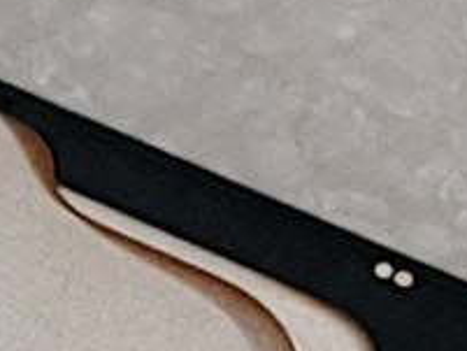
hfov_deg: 4.2
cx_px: -579
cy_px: 551
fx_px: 6277
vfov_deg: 3.2
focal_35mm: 465
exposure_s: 1/260
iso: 50
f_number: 1.8
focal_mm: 4.36
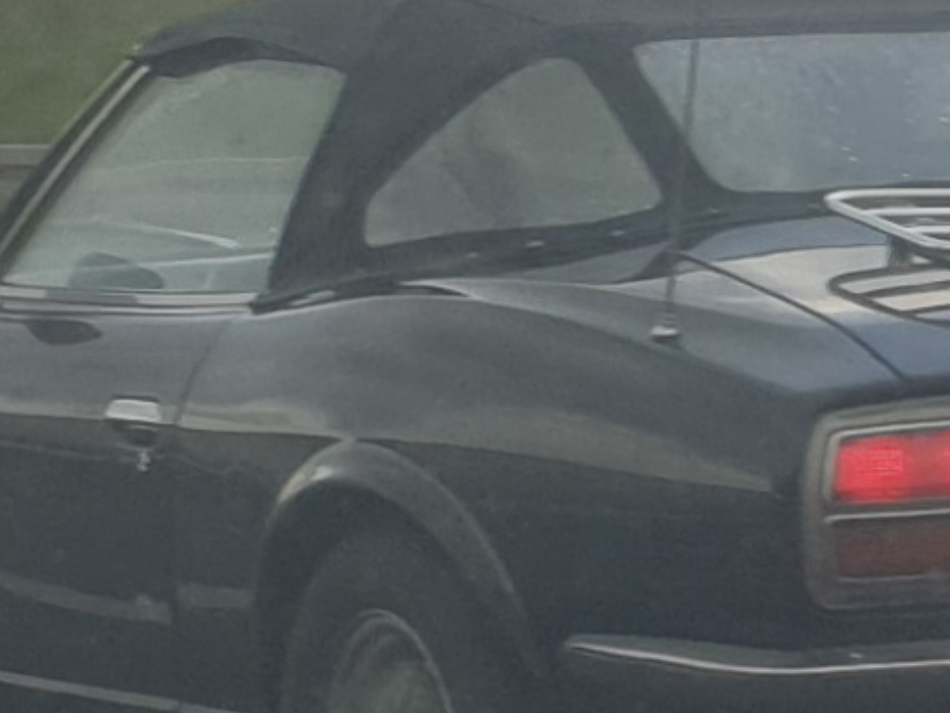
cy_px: 232
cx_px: 705
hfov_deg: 29.4
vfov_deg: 22.5
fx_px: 1784
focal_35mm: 65
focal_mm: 4.3
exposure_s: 1/219
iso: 50
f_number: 2.4
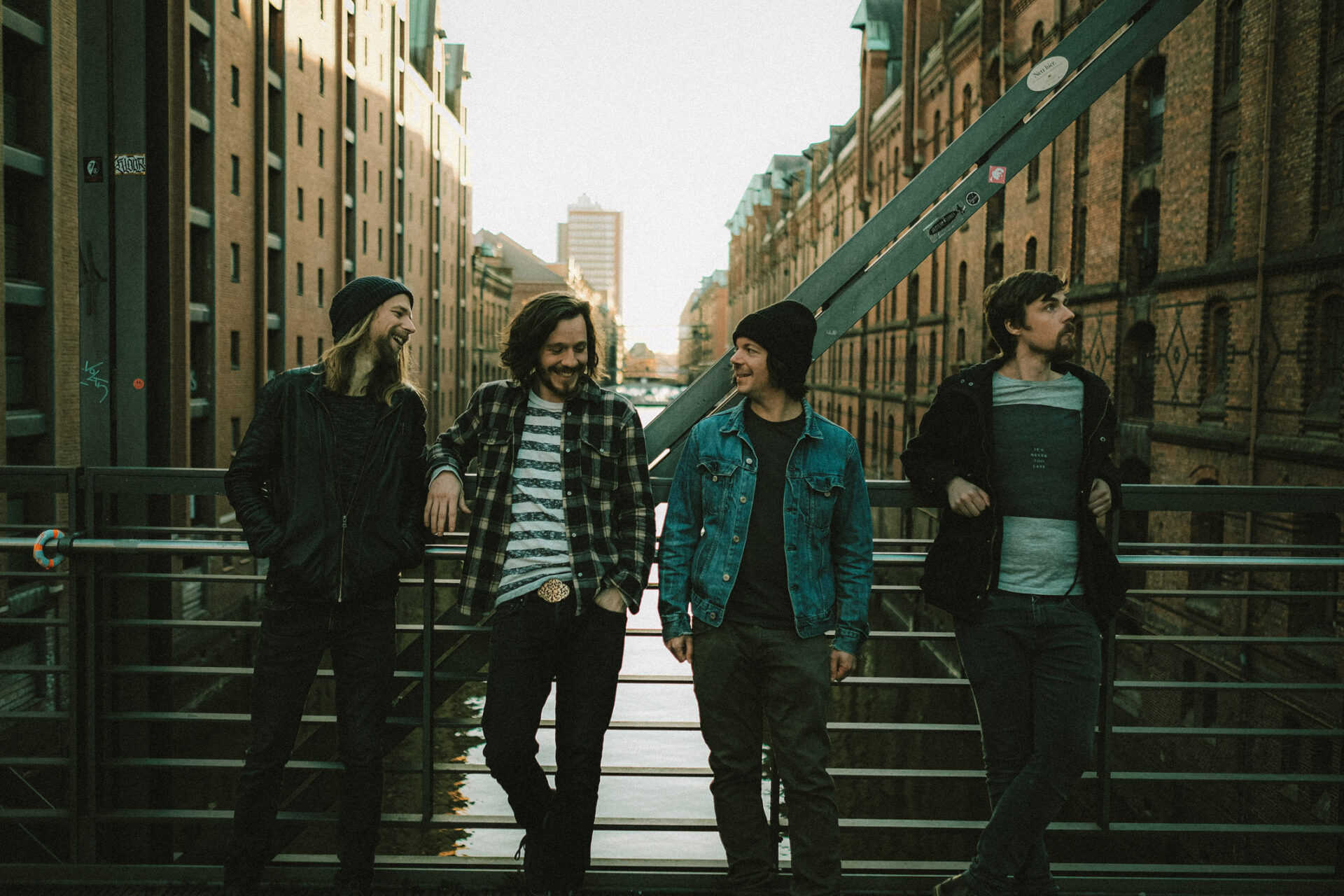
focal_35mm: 35
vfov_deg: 37.9
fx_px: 1307
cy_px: 448
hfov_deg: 54.4
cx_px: 672
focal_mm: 23
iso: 400
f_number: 1.4
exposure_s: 1/1100
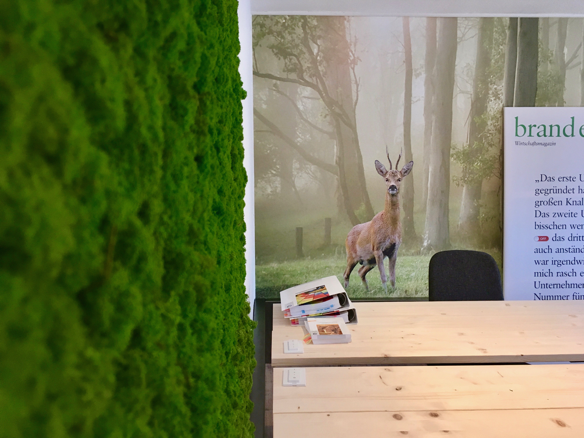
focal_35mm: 29
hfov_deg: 61.7
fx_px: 489
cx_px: 292
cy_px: 219
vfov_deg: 48.2
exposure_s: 1/33
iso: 125
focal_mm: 4.15
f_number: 2.2
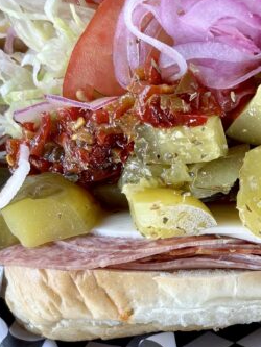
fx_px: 804
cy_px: 269
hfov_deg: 18.1
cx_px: 244
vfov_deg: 24.1
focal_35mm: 80
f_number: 1.6
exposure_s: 1/120
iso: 100
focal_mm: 5.96
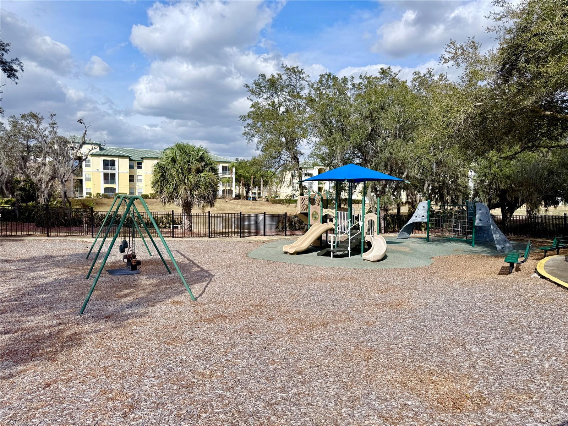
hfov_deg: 71.6
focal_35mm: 24
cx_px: 284
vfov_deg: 56.8
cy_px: 213
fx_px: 394
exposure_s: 1/6173
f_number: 1.78
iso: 80
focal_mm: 6.76
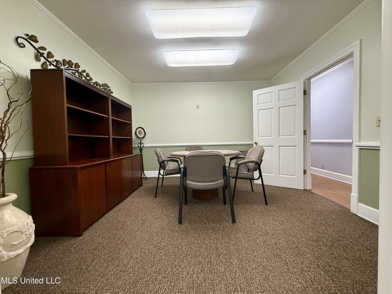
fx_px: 159
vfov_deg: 85.7
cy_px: 147
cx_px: 196
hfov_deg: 102.1
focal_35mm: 14
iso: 320
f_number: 2.2
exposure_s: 1/120
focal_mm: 2.22
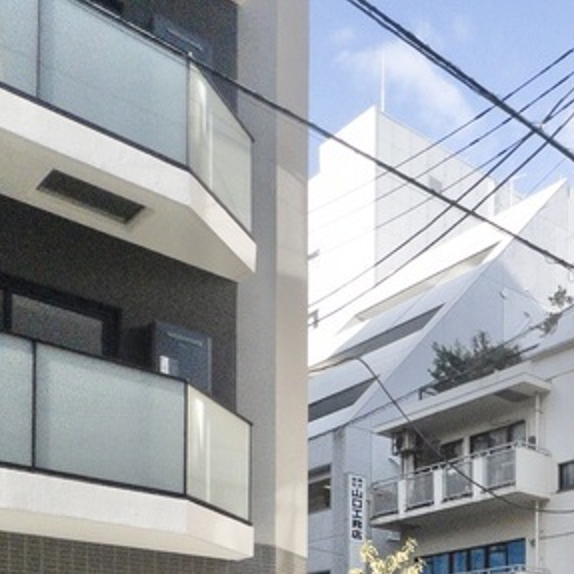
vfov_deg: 32.9
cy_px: 704
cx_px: 858
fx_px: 769
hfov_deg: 27.9
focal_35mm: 41
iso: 32
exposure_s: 1/1050
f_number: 1.8
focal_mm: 1.57
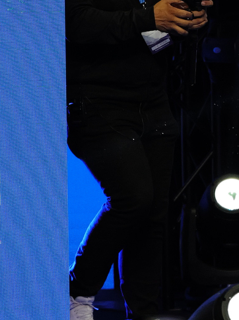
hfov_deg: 2.6
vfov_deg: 3.5
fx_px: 5176
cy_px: -138
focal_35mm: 562
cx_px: 367
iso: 2500
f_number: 2.8
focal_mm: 113
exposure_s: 1/1000
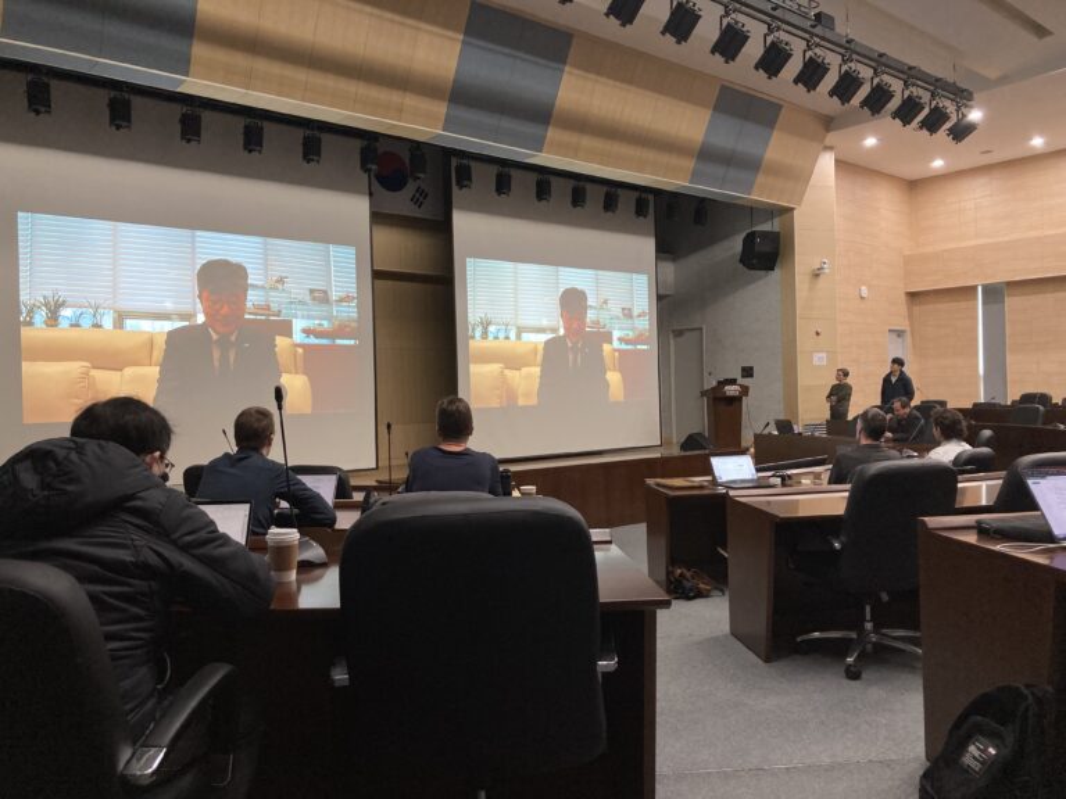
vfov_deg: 49.7
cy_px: 400
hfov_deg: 63.4
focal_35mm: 28
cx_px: 533
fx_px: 862
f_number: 1.8
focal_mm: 3.99
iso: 100
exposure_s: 1/60
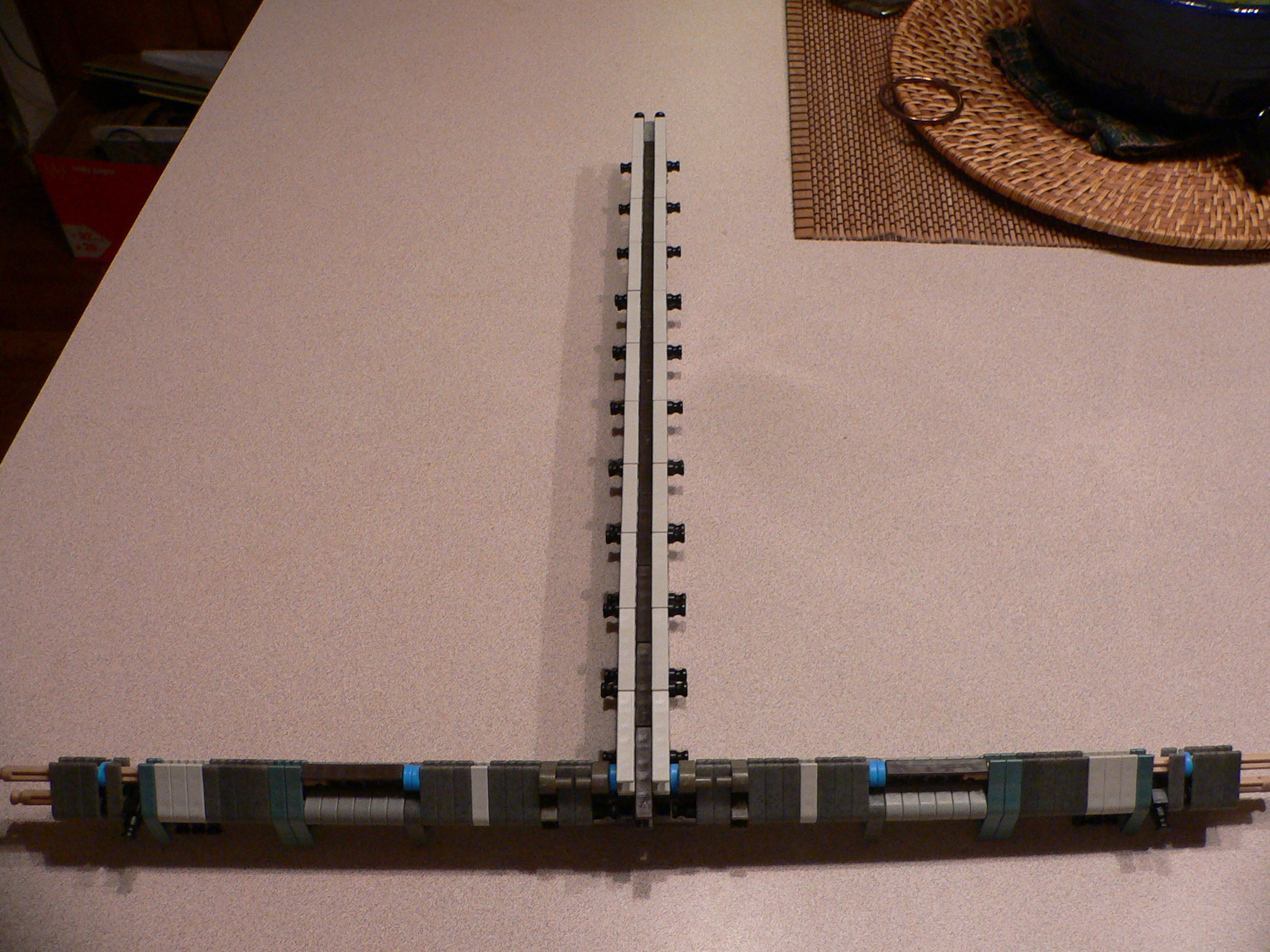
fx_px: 1284
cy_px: 476
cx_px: 635
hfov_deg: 52.6
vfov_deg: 40.7
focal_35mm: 35
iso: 200
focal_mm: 4.6
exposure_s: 1/30
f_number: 2.8
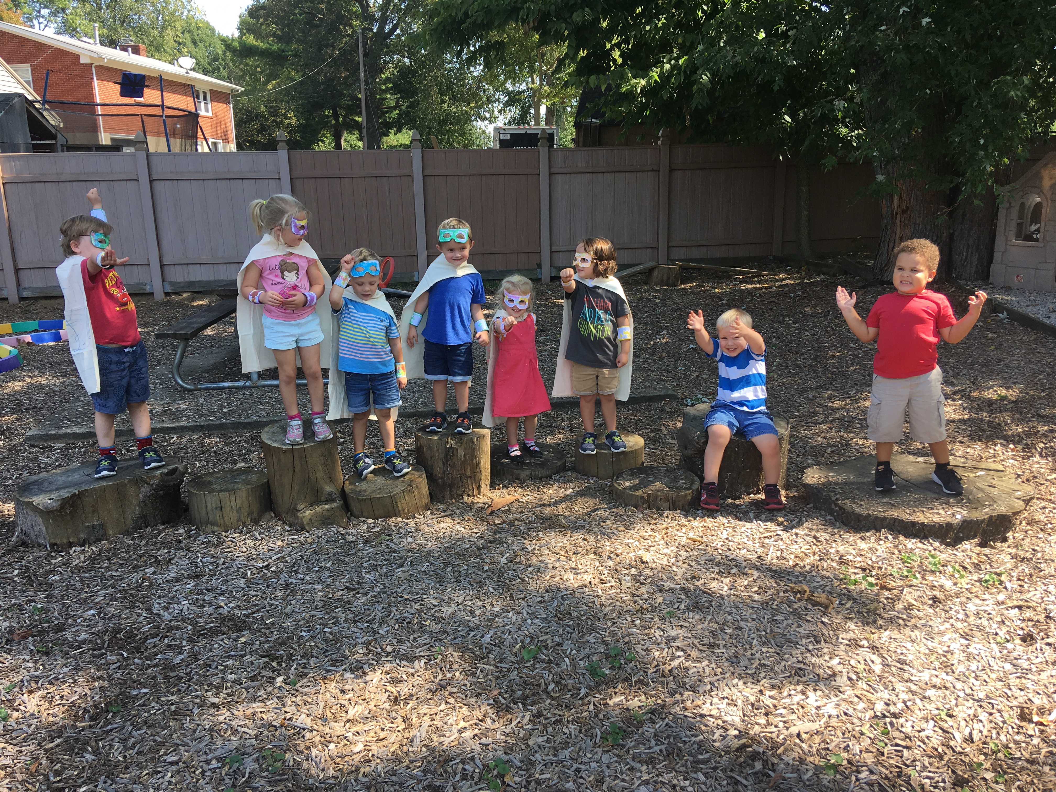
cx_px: 528
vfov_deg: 48.2
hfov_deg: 61.7
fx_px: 885
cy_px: 396
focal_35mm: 29
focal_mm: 4.15
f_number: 2.2
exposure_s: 1/368
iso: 25
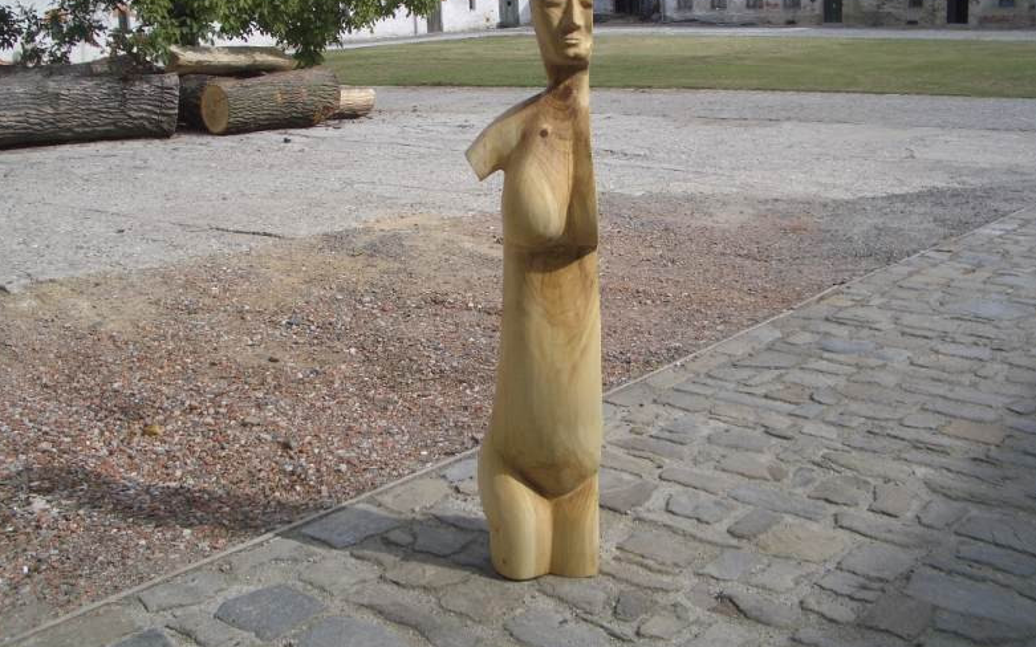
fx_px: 1073
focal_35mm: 38
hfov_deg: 51.5
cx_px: 525
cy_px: 293
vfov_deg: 33.6
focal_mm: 5.8
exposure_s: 1/500
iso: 50
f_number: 4.3
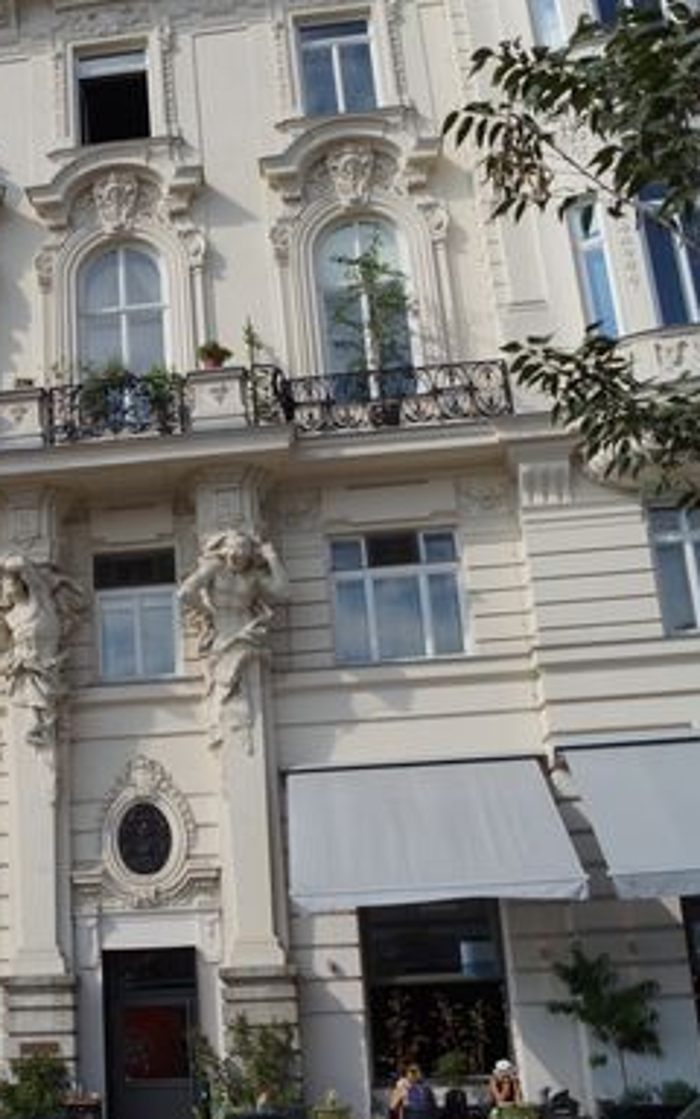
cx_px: 90
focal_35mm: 43
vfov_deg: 46.2
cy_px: 580
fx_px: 1313
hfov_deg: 28.9
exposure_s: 1/400
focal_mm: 18
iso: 100
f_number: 8
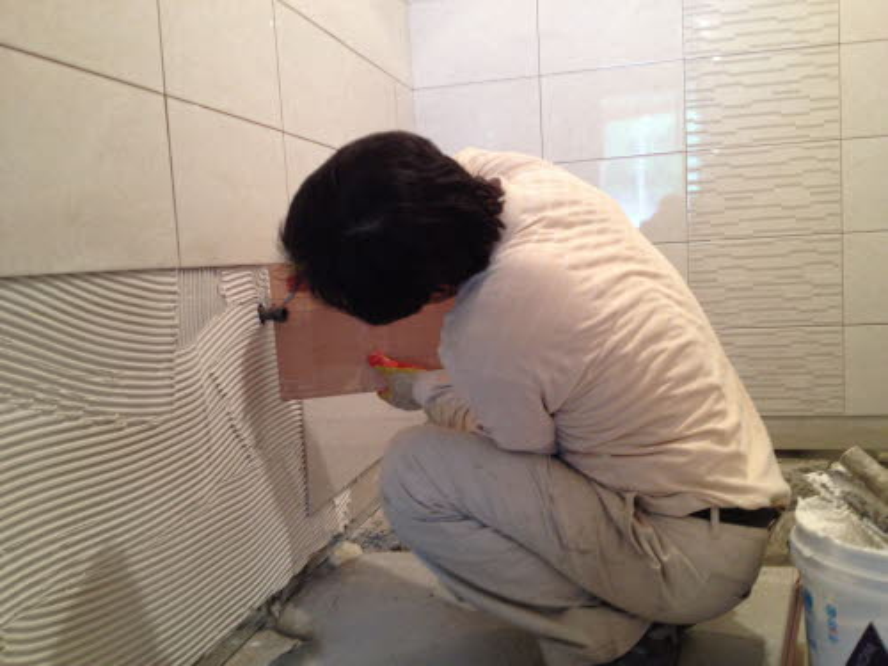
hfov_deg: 52.6
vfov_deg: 40.7
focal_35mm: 35
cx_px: 444
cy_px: 333
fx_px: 898
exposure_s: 1/20
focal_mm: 4.28
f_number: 2.4
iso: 100
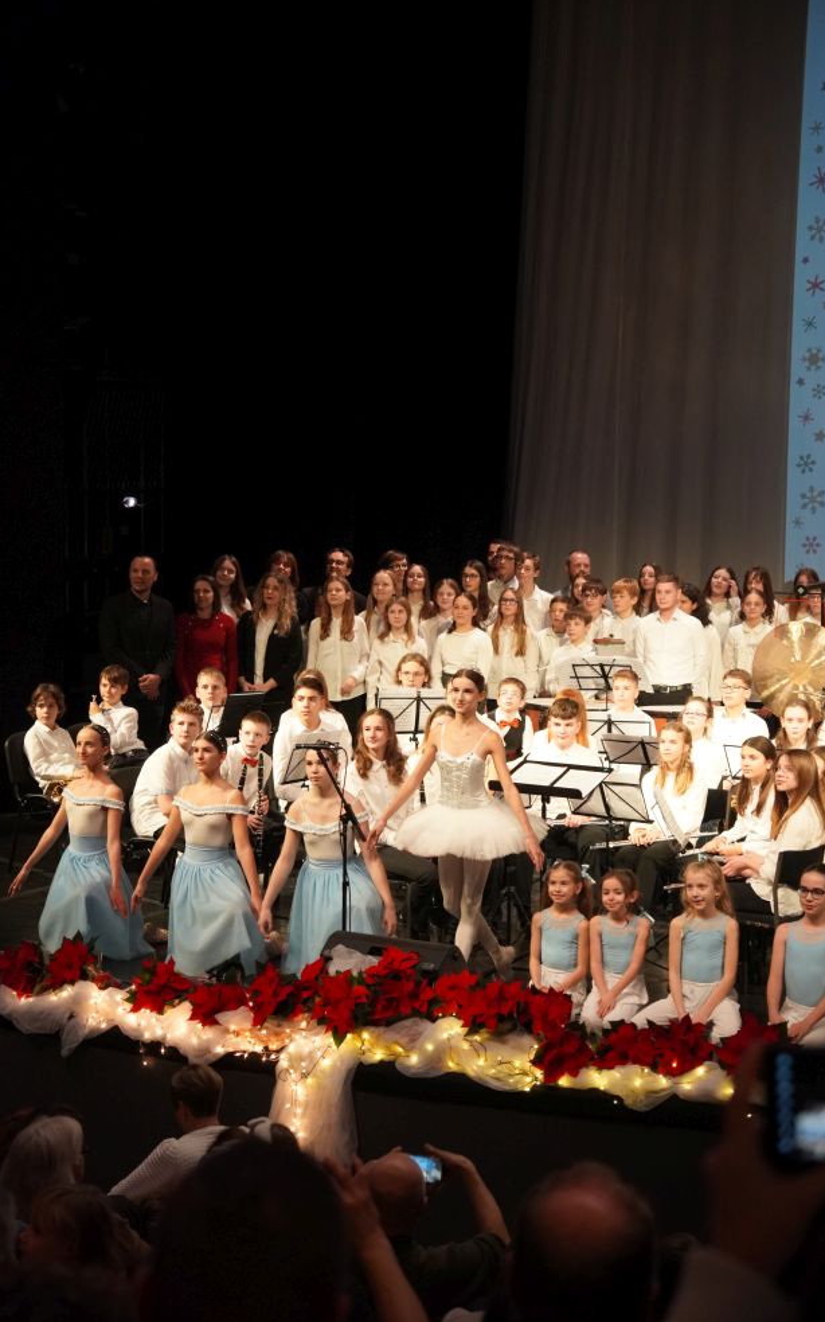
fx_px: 2771
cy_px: 659
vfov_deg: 26.8
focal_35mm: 77
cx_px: 411
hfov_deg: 16.9
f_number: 3.5
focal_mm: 50
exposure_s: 1/100
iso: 1600
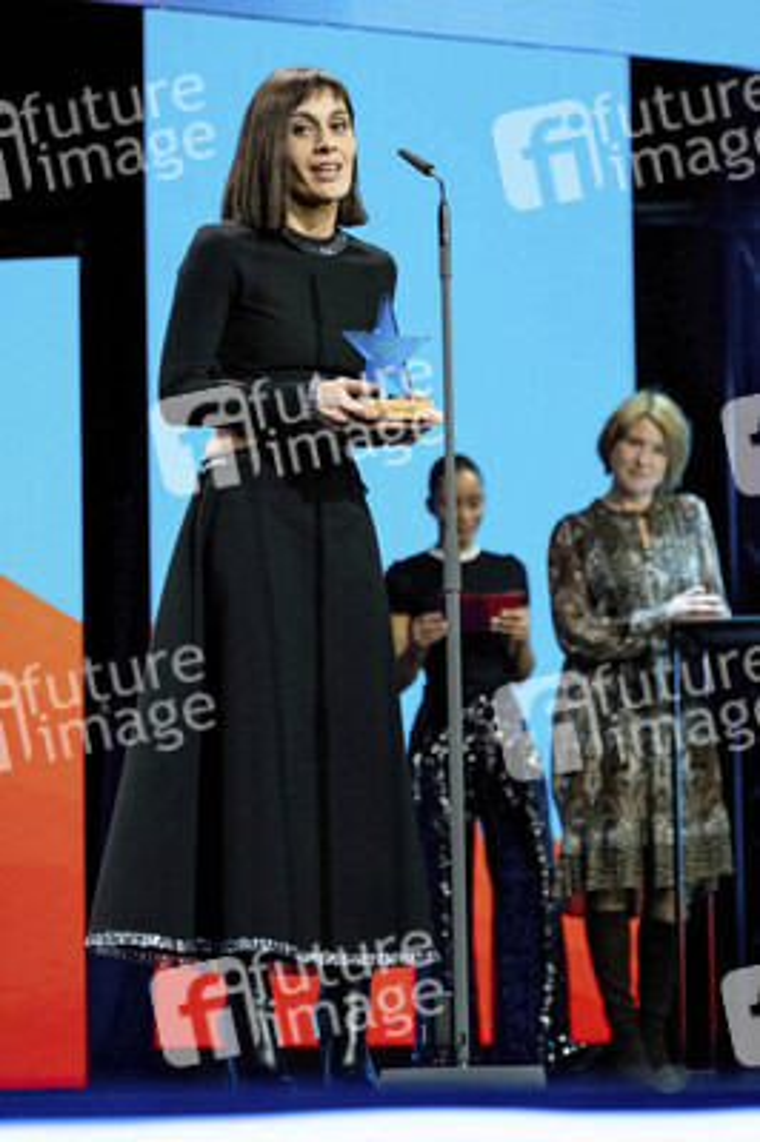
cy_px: 571
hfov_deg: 9.6
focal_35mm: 142
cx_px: 380
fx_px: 4504
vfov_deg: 14.5
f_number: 2.8
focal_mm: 94.5
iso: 2500
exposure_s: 1/210
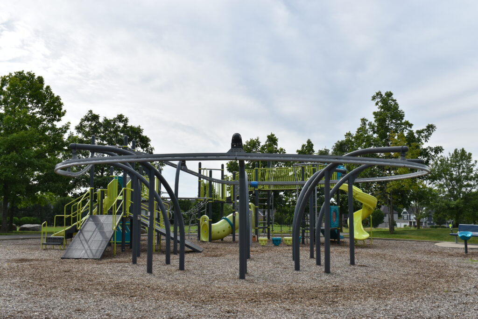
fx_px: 498
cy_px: 160
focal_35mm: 38
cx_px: 239
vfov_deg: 35.5
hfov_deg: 51.3
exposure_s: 1/500
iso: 200
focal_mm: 25
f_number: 11
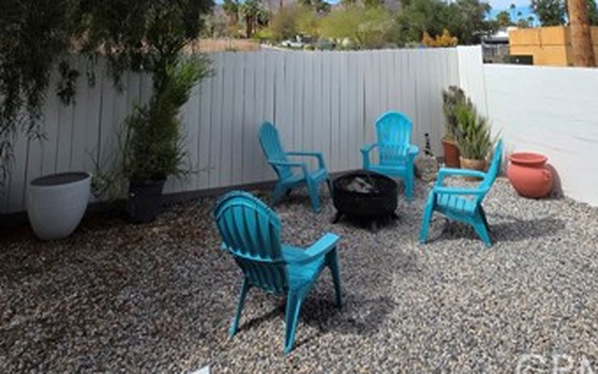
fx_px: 424
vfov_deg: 39.7
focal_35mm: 26
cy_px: -28
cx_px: 330
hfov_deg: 70.2
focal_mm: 2.2
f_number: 1.9
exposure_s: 1/2094
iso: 40
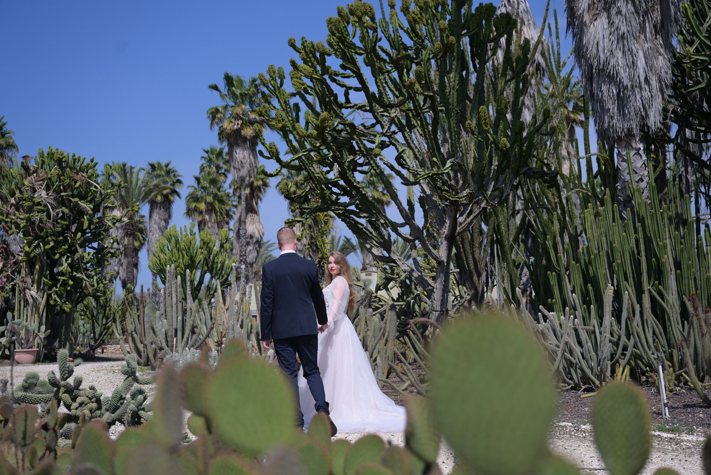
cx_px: 361
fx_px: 948
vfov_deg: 28.1
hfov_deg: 41.1
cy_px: 239
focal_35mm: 48
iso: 100
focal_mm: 46
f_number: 4
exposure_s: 1/2000
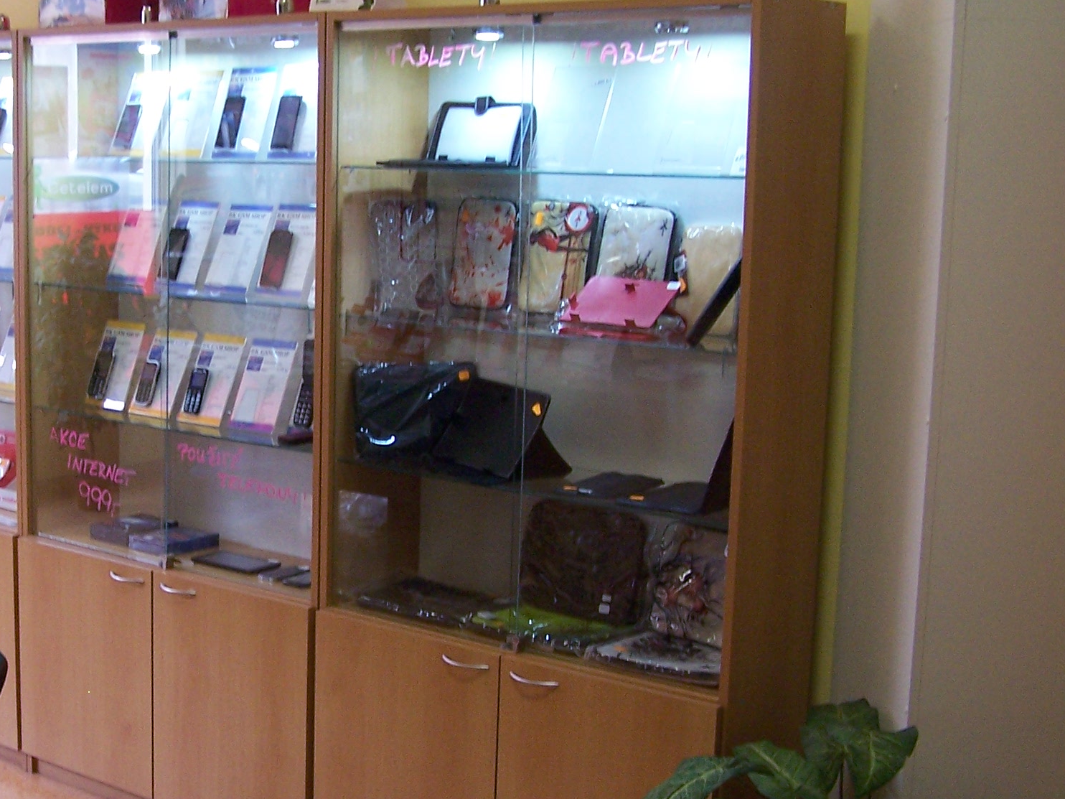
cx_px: 304
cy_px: 459
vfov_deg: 24.8
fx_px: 1815
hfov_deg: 32.3
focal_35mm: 59
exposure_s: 1/15
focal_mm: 6.3
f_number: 2.8
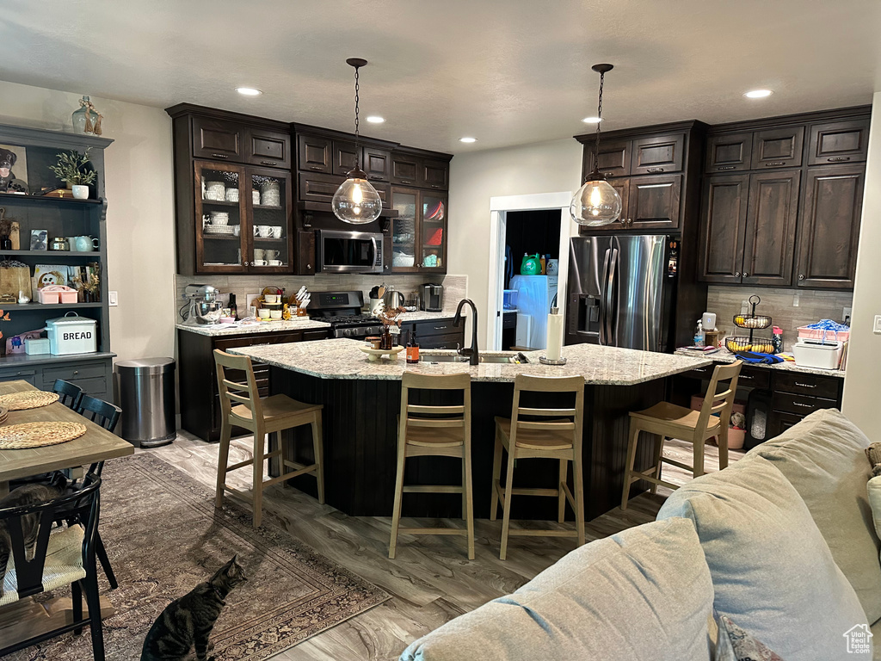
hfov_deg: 71.6
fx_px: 611
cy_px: 330
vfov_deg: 56.8
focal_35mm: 24
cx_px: 440
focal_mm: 6.86
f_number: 1.78
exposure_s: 1/60
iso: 500
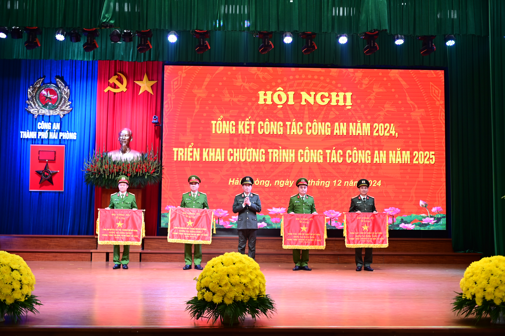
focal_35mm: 45
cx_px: 252
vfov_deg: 29.8
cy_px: 168
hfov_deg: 43.6
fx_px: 631
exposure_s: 1/200
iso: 800
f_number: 2.8
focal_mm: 45
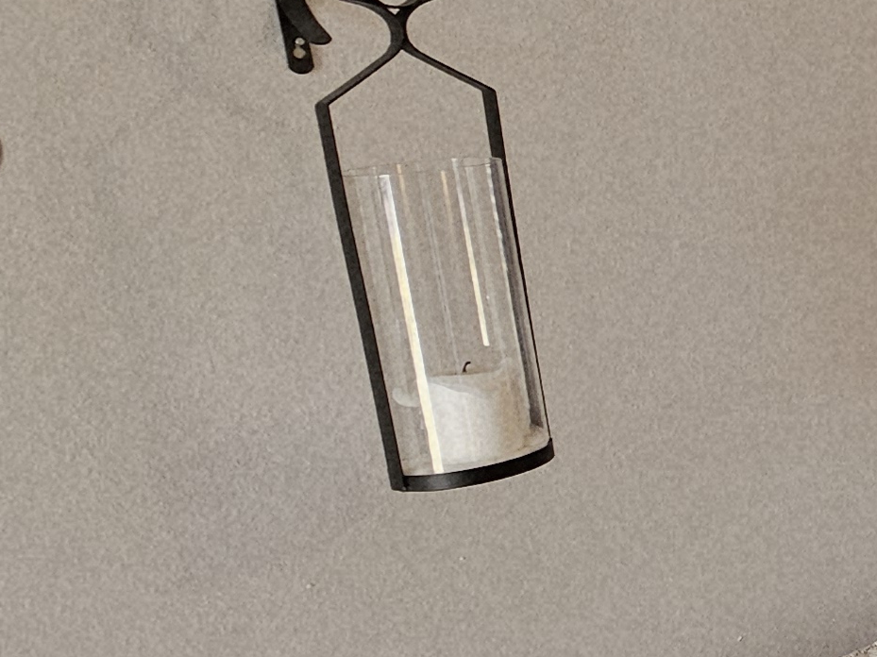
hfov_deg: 18.7
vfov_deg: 25.9
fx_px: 1418
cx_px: 1804
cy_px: 210
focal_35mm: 56
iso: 125
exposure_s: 1/60
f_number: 2.2
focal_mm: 2.2
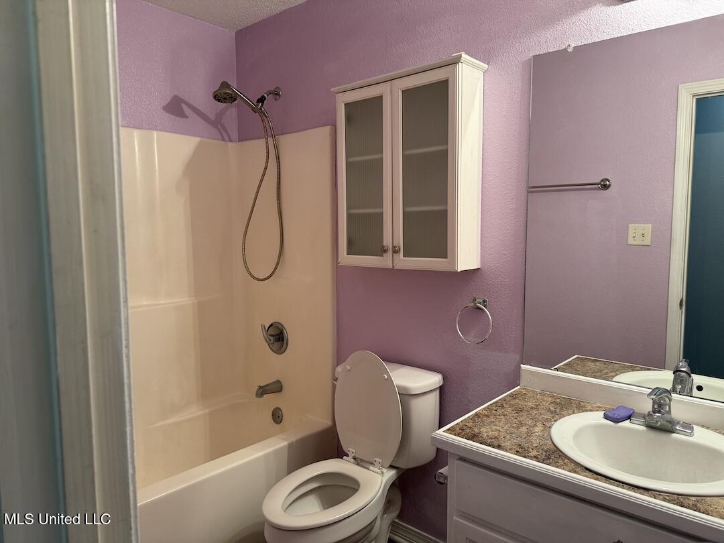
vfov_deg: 56.8
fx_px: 502
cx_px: 362
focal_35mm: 24
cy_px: 272
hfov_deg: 71.6
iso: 160
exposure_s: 1/60
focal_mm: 6.76
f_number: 1.78
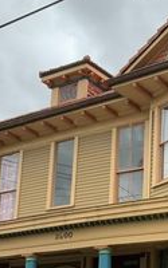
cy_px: 199
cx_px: 142
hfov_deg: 16.8
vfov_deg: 26.5
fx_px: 564
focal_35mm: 77
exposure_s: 1/792
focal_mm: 3
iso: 16
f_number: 1.8
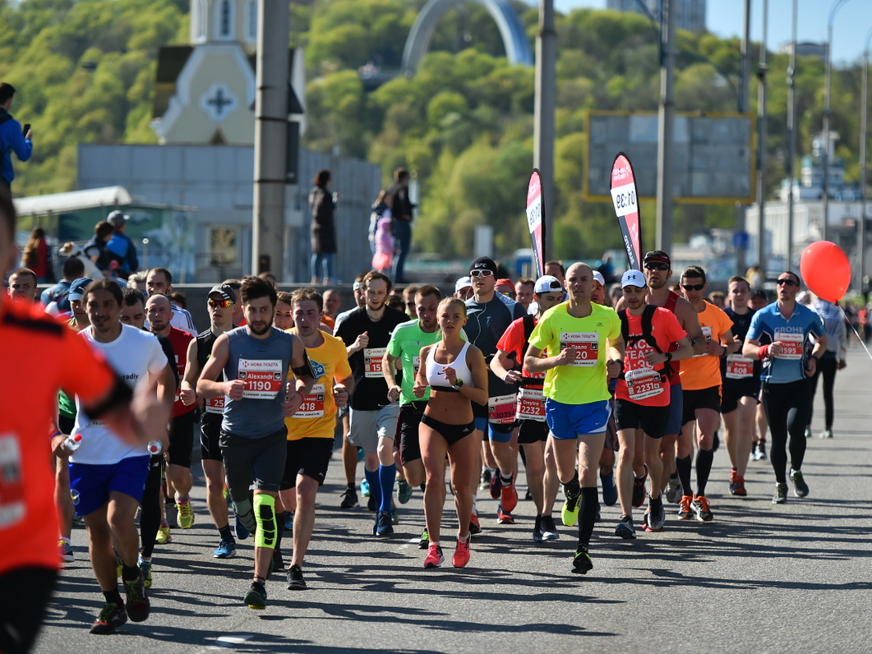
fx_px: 4107
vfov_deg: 9.1
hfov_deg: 12.1
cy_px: 327
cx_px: 469
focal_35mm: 163
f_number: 2.8
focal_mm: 150
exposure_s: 1/1600
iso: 320
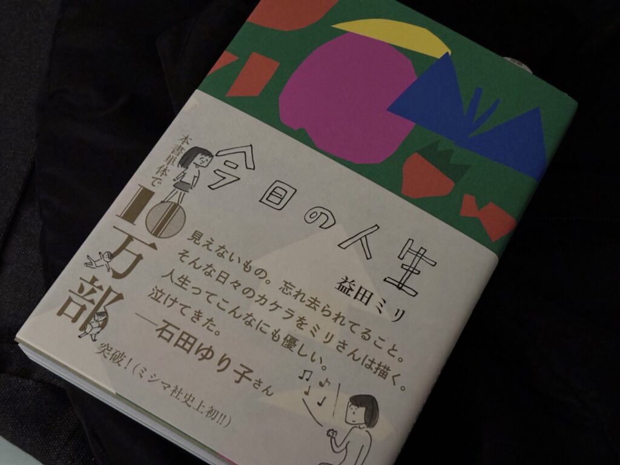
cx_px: 310
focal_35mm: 52
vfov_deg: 28.0
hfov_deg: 36.8
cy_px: 232
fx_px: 931
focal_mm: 5.96
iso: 500
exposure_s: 1/17
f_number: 1.6
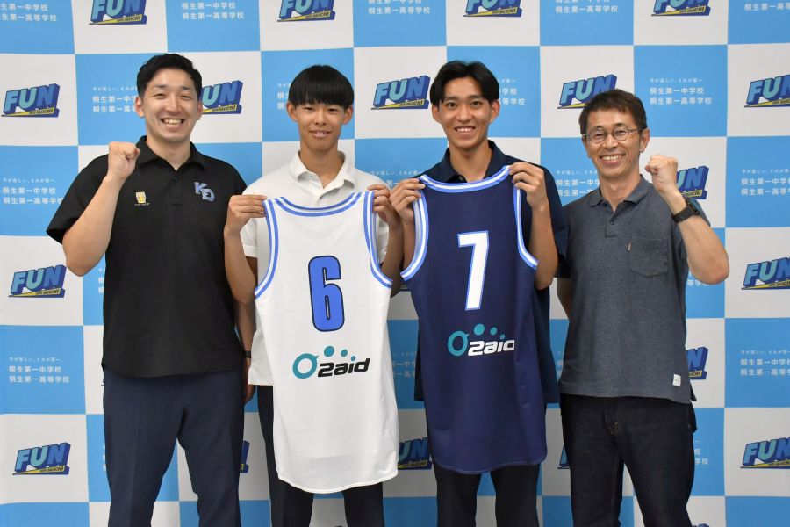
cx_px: 395
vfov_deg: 38.4
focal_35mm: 34
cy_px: 264
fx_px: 757
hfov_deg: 55.1
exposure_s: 1/500
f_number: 5
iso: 2000
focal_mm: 23
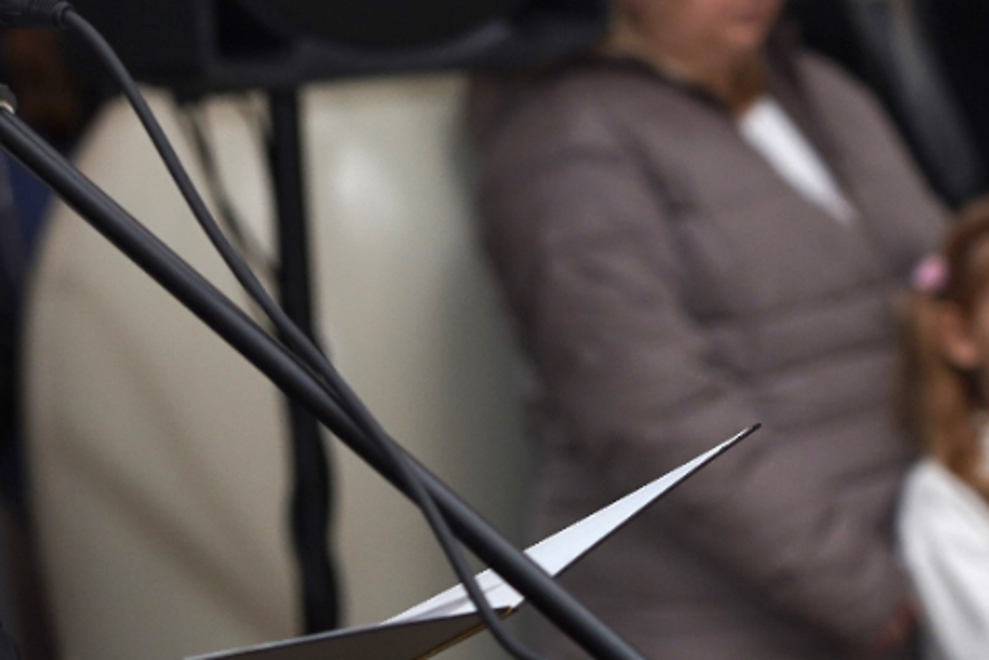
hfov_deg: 8.0
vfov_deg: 5.4
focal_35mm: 256
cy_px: 279
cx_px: 187
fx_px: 7032
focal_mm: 94
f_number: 4.5
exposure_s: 1/125
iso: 800
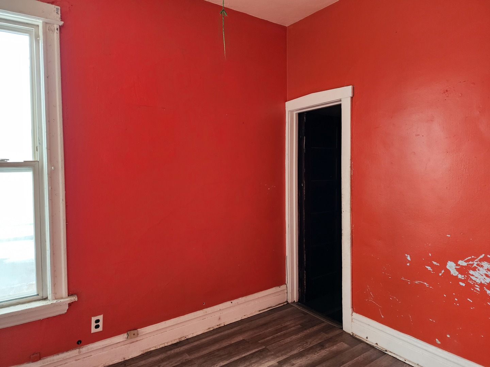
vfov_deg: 58.9
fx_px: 326
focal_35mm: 23
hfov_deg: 73.9
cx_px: 245
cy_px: 184
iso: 400
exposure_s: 1/120
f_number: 1.8
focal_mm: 6.4
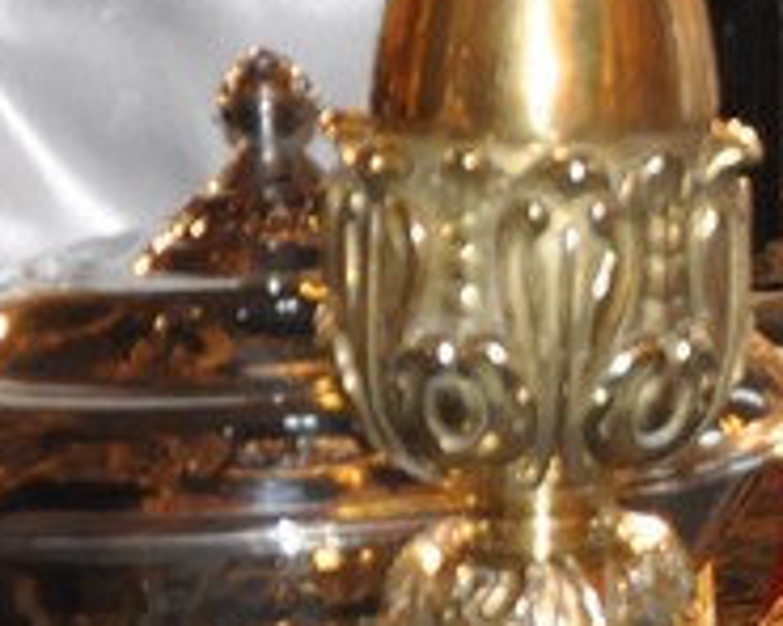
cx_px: 2510
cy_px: 32
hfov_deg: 6.4
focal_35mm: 274
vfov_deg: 5.6
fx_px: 6350
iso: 1600
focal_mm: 30
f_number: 4.2
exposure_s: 1/60
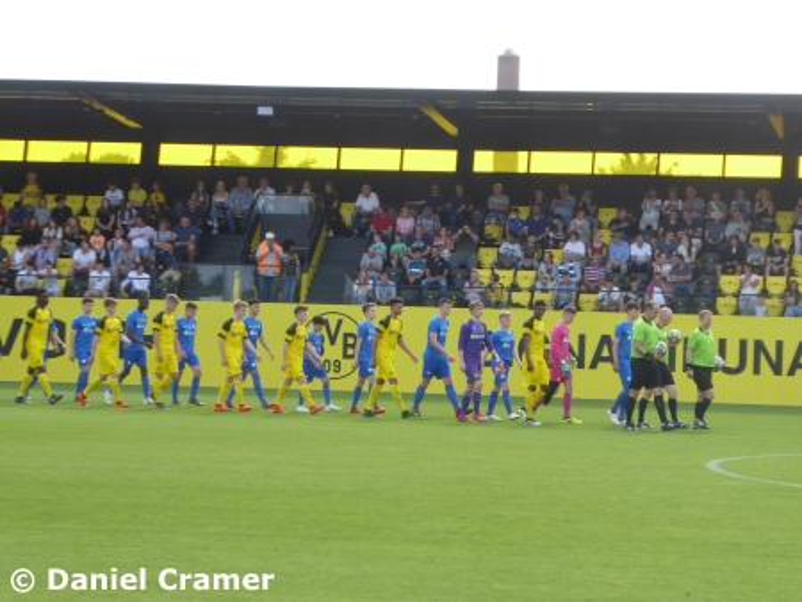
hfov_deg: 13.1
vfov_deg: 9.8
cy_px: 301
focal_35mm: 151
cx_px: 401
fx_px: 3500
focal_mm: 27.1
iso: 80
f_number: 5.4
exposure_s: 1/100
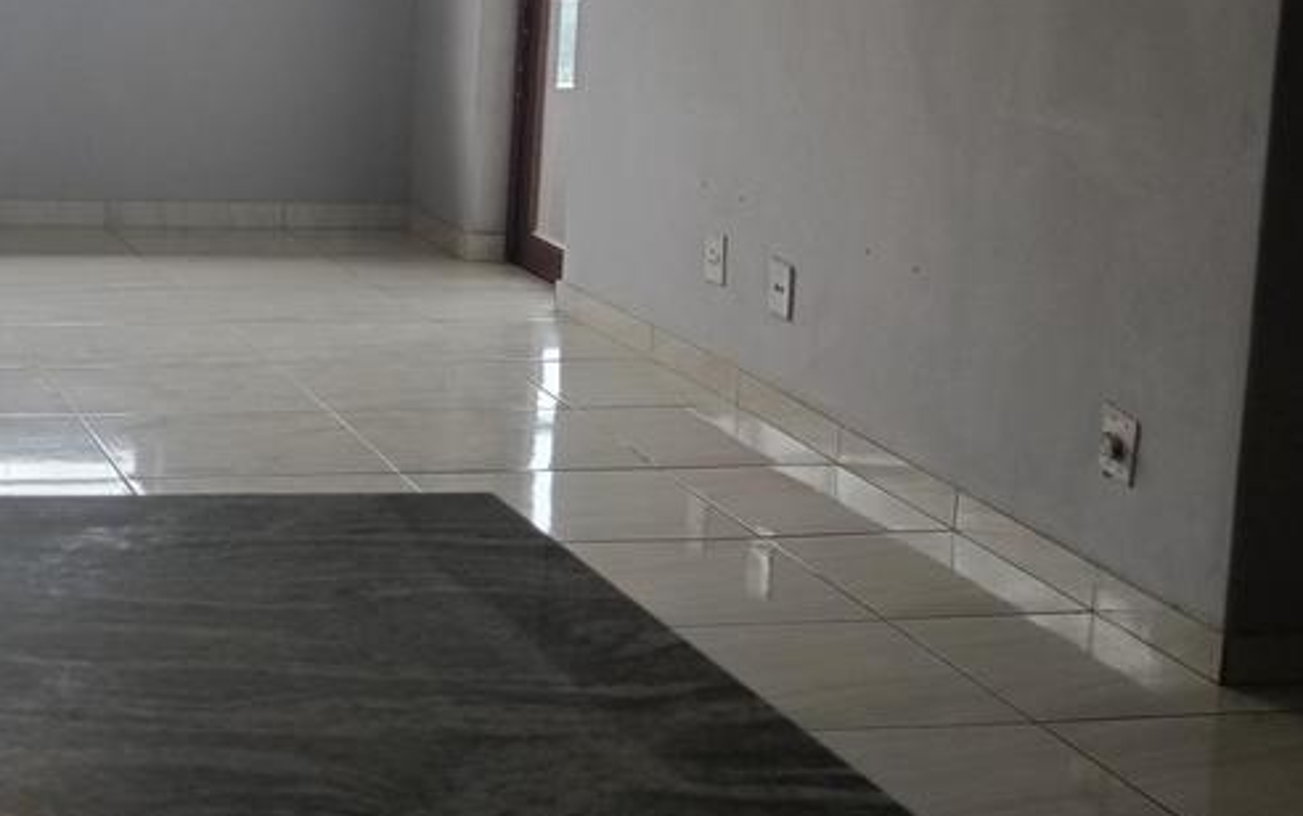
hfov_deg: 25.3
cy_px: 230
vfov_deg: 16.1
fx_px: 2878
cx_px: 400
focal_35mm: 81
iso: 100
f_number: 4.5
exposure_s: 1/50
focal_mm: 7.08
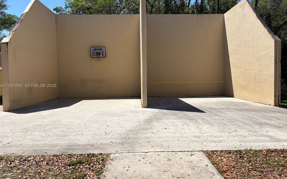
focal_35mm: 28
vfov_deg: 44.5
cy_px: 86
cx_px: 146
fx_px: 219
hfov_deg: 66.5
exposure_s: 1/4608
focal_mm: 5.96
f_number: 1.6
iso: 50
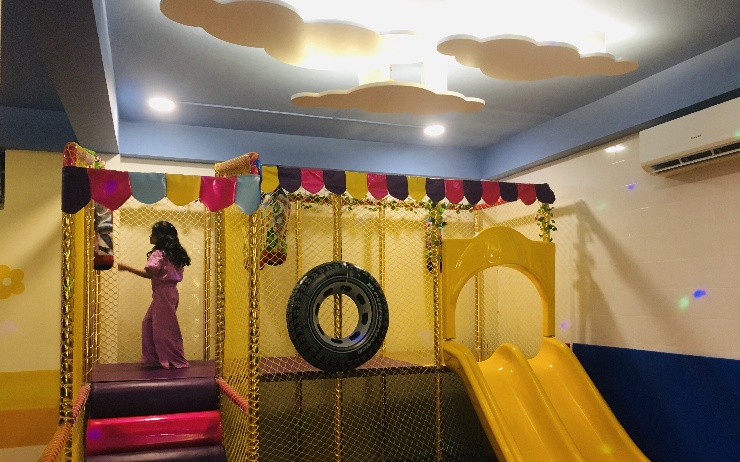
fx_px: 625
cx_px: 370
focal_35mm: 31
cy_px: 267
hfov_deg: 61.2
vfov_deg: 40.5
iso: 125
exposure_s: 1/33
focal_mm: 4.15
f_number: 2.2
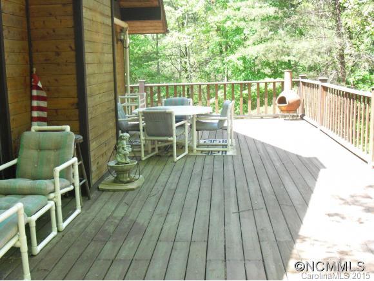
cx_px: 187
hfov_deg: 42.9
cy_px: 140
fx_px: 476
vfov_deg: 32.9
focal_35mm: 44
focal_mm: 7.7
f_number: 3.4
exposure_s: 1/250
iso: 400
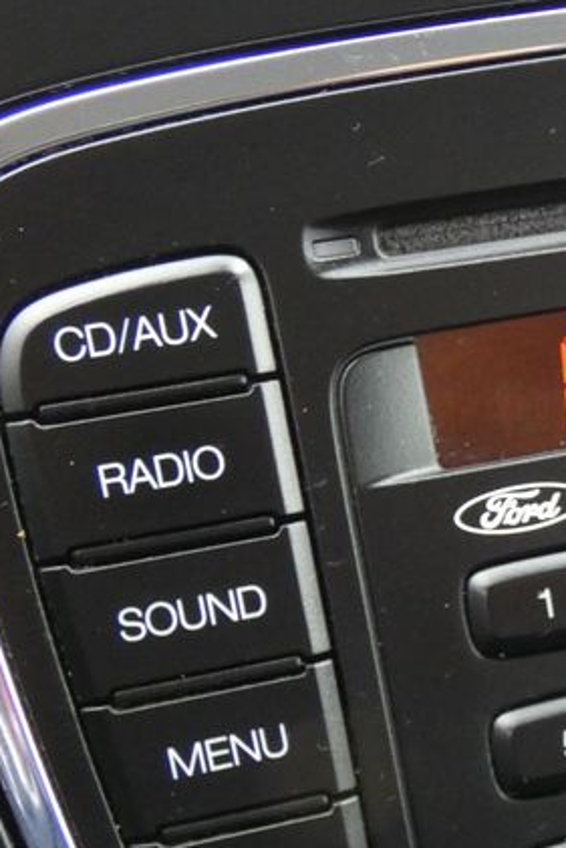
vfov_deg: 22.3
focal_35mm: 91
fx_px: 2144
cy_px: 530
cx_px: 880
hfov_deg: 14.0
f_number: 3.5
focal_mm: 6.5
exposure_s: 1/80
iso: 500
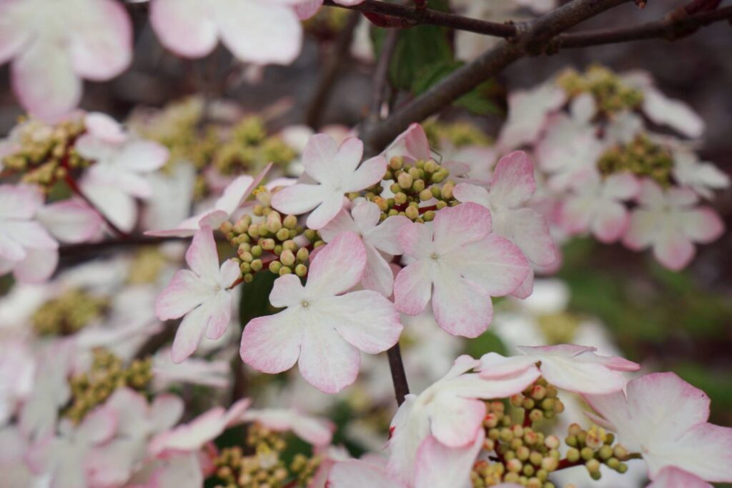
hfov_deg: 31.4
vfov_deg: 21.2
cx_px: 366
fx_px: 1301
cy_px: 244
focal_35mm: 64
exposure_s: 1/250
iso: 100
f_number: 9
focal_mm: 43
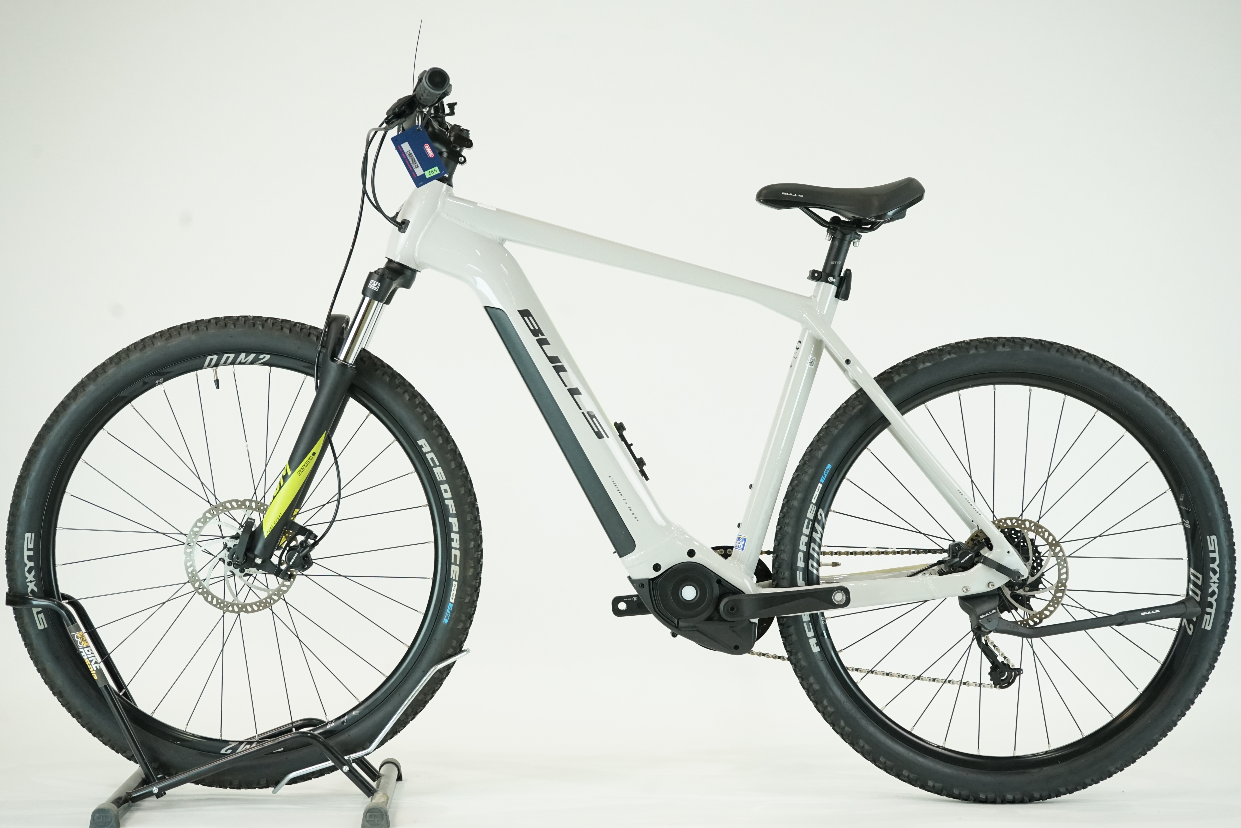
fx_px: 1930
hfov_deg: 35.6
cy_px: 414
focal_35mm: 56
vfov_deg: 24.2
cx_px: 620
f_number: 7.1
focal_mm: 56
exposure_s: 1/200
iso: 2500
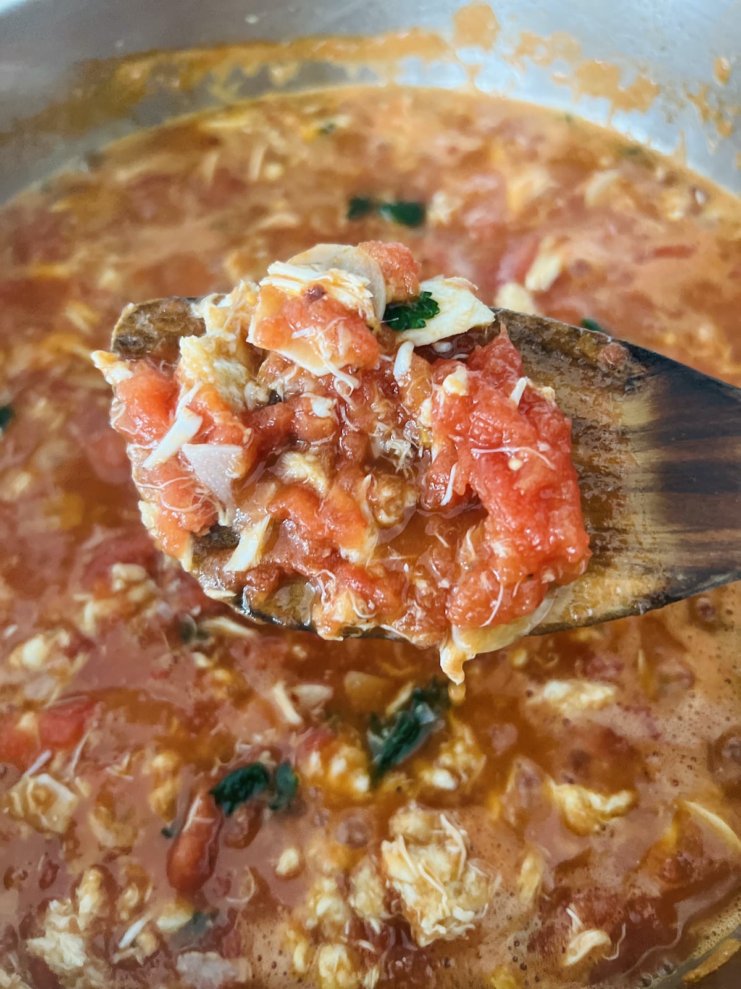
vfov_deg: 67.3
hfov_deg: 53.1
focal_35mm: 26
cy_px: 494
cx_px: 370
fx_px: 742
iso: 500
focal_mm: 5.7
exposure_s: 1/45
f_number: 1.5
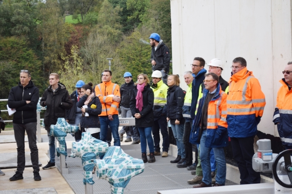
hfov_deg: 26.0
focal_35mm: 78
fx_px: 632
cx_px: 146
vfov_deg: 17.5
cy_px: 97
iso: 100
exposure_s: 1/100
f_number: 5.6
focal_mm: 52
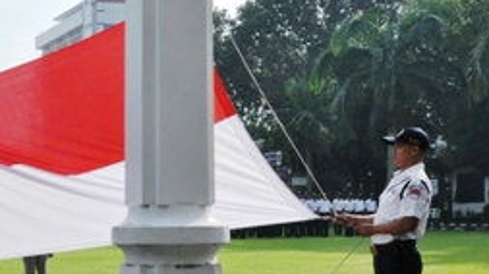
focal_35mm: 89
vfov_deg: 13.5
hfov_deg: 23.5
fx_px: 1153
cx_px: 77
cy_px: 230
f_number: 22
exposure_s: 1/500
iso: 2000
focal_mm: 32
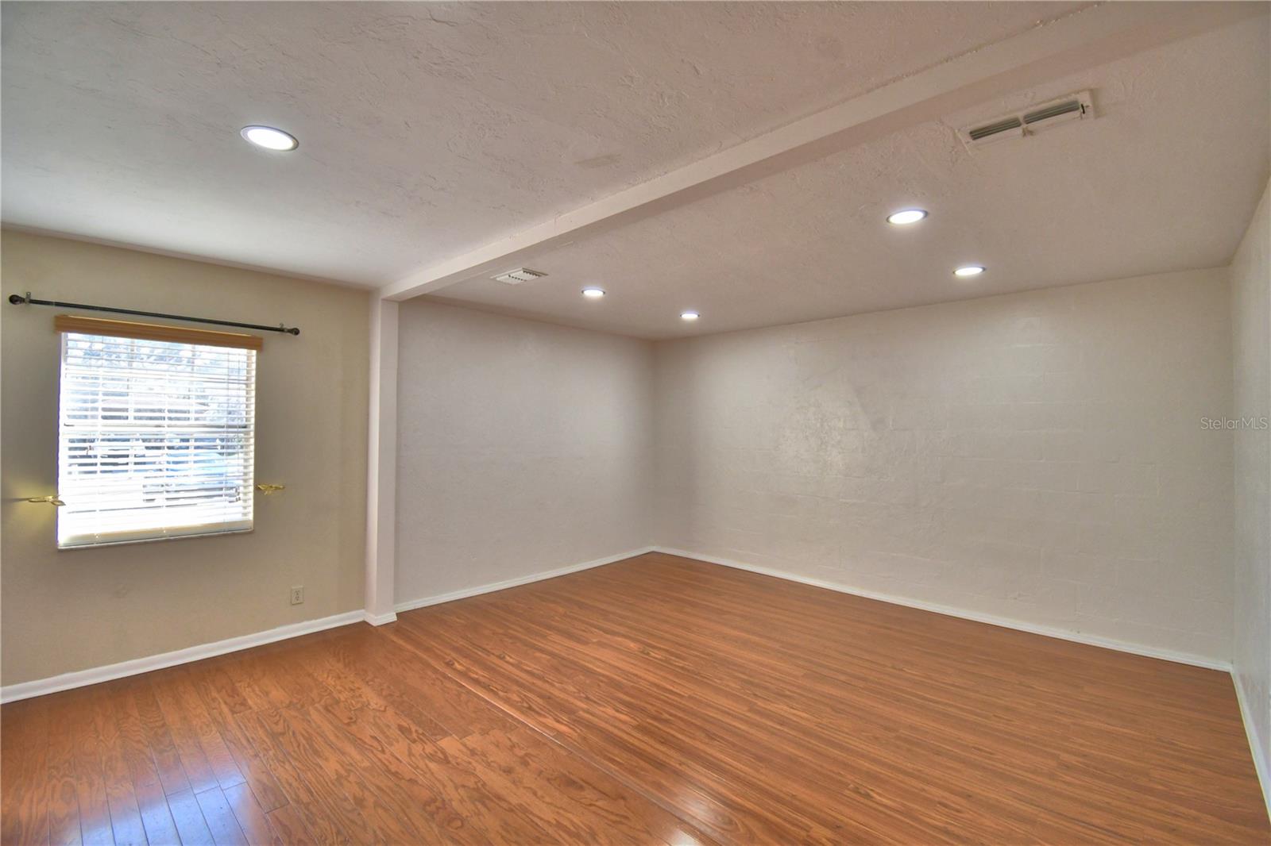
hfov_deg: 100.4
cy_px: 423
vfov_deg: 77.3
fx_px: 529
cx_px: 636
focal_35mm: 15
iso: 360
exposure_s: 1/125
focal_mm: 10
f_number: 4.5
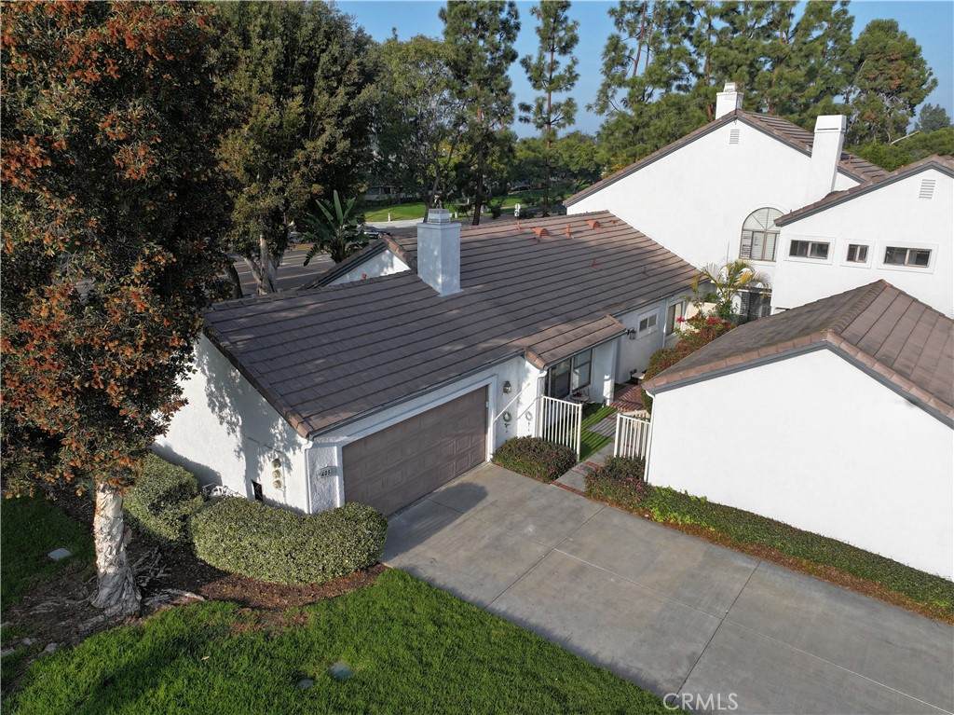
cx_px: 477
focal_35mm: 24
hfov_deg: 71.6
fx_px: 661
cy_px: 358
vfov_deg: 56.8
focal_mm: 12.29
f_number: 2.8
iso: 180
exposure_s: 1/3200
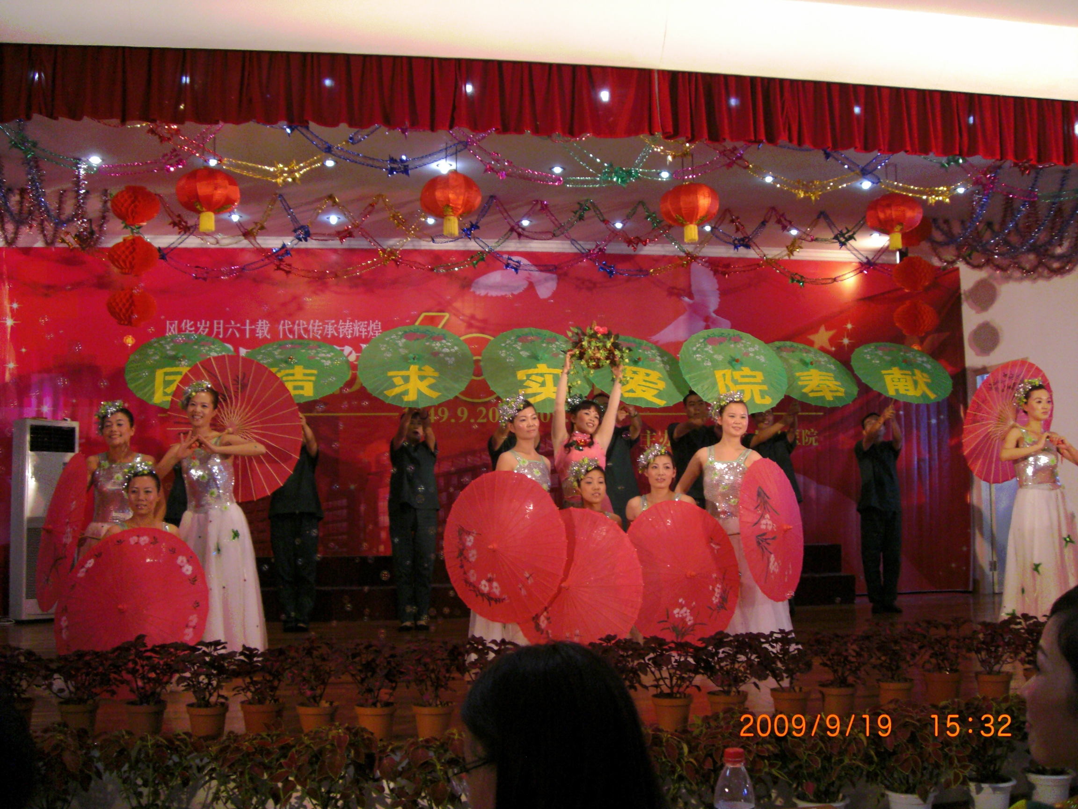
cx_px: 539
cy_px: 404
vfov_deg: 37.7
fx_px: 1183
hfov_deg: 49.0
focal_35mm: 38
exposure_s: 1/100
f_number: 2.7
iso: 200
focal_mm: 6.2
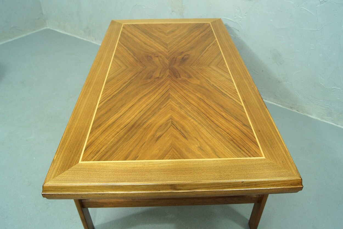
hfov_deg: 24.6
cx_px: 172
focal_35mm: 82
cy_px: 114
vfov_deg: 16.5
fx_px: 786
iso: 800
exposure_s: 1/25
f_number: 8
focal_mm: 55
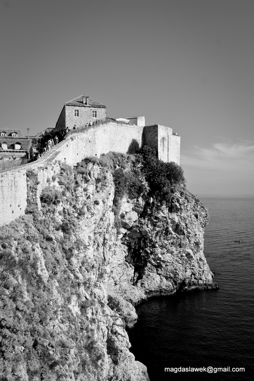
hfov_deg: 43.6
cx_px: 127
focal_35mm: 30
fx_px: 318
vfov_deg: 62.0
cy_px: 190
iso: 100
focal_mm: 20
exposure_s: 1/200
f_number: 10
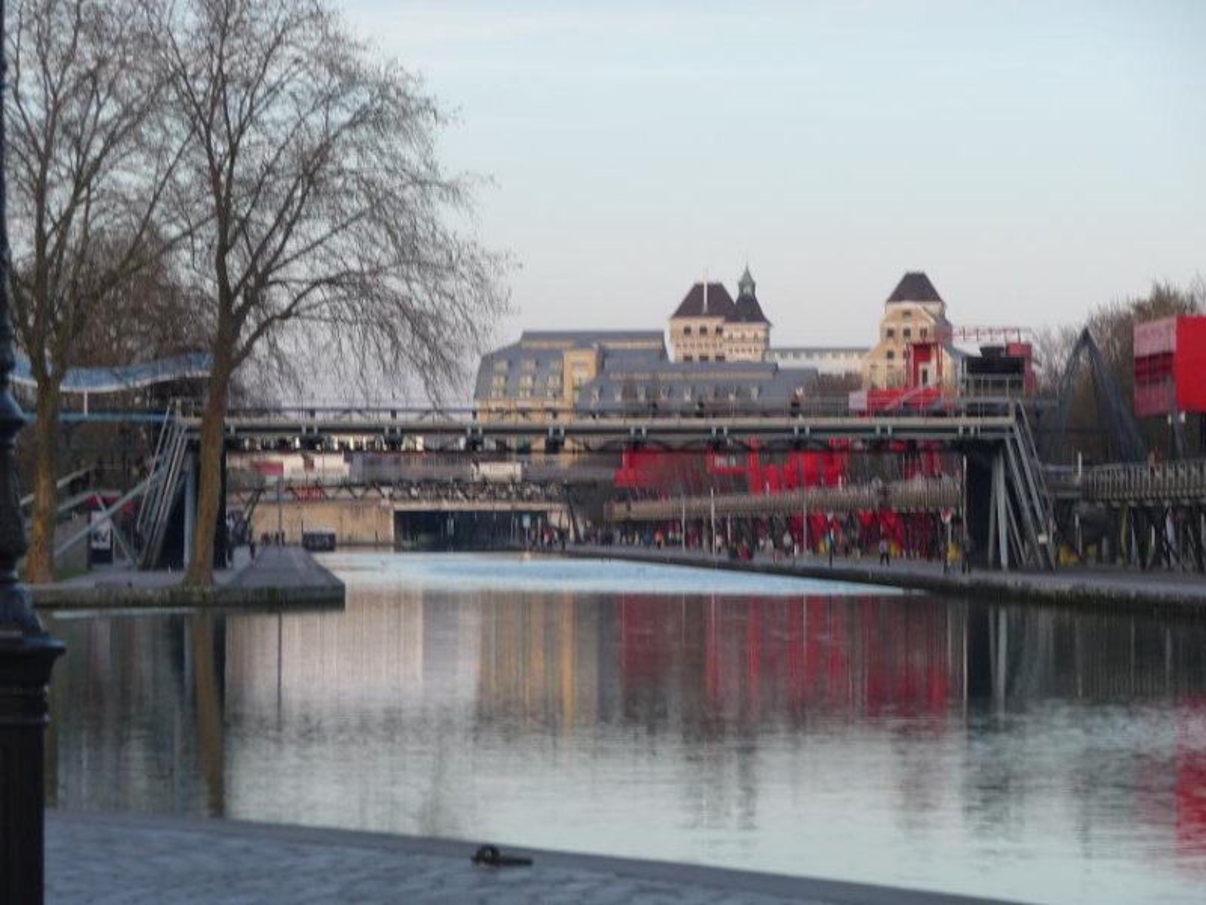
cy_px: 452
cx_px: 603
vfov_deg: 9.4
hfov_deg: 12.5
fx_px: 5505
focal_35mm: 158
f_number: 4.8
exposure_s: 1/60
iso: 125
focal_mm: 27.1
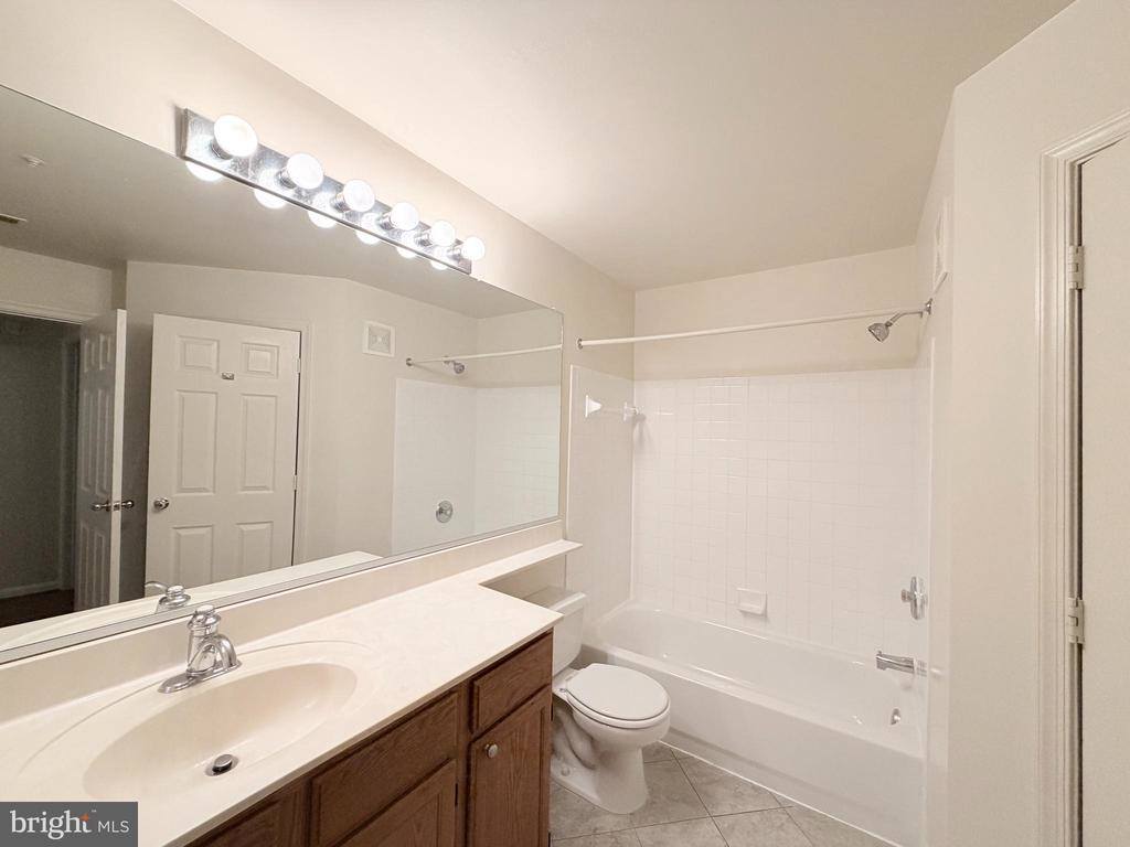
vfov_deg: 85.7
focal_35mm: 14
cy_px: 424
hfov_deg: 102.1
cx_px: 565
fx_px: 457
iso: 200
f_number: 2.2
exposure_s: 1/120
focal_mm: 2.22
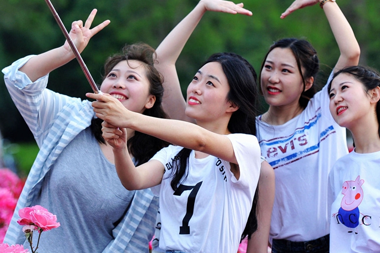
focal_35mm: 219
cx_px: 199
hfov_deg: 9.4
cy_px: 52
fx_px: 2309
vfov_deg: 6.3
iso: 560
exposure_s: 1/1250
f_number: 3.2
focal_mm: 125
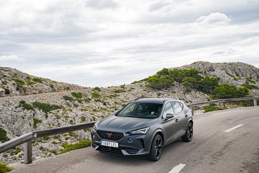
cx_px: 130
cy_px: 86
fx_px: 252
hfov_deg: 54.4
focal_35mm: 35
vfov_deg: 37.8
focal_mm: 35
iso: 400
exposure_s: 1/200
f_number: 6.3
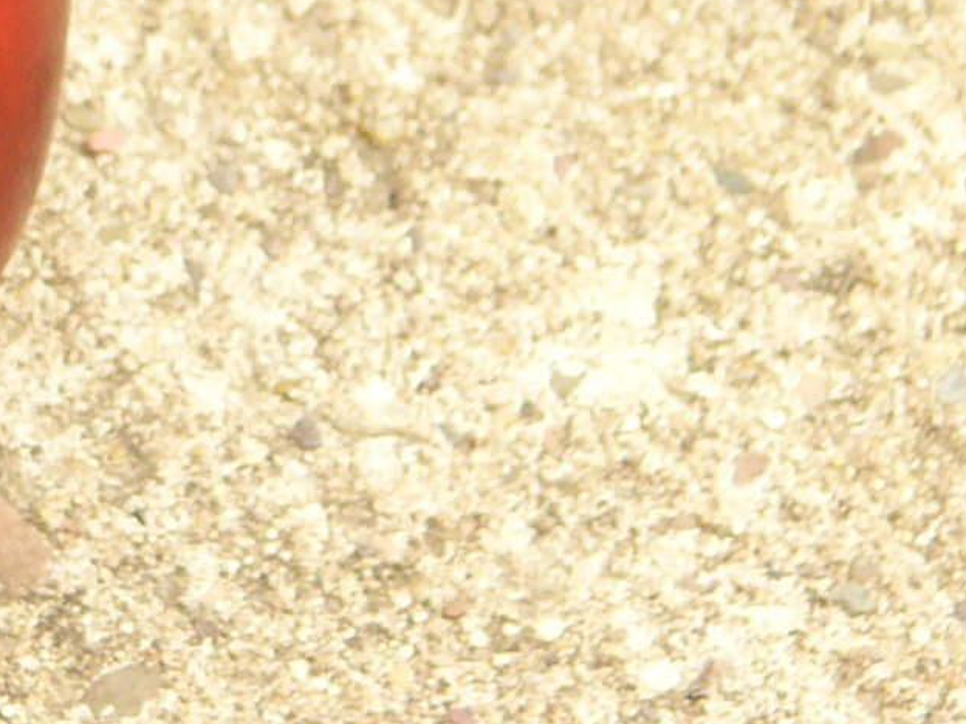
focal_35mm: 372
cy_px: -79
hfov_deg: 5.3
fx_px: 10381
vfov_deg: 4.0
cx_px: -190
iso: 100
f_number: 2.8
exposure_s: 1/50
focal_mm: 19
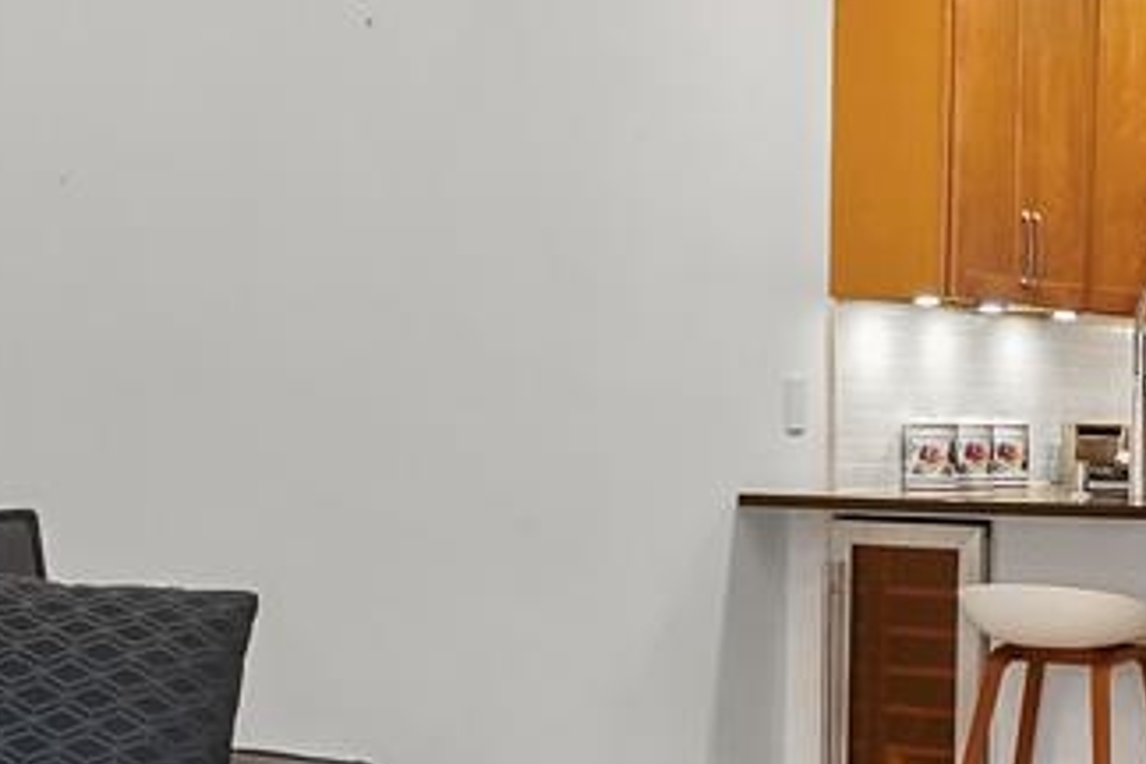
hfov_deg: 22.8
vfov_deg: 15.3
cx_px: 414
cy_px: 509
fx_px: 2833
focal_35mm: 89
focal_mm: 16
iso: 800
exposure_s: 1/60
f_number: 4
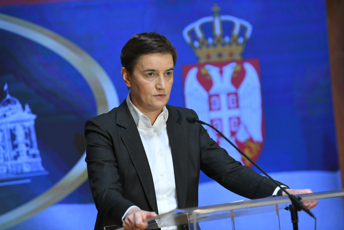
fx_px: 1911
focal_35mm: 200
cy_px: 115
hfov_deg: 10.3
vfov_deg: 6.9
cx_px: 172
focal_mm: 200
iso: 2000
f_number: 4
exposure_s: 1/320
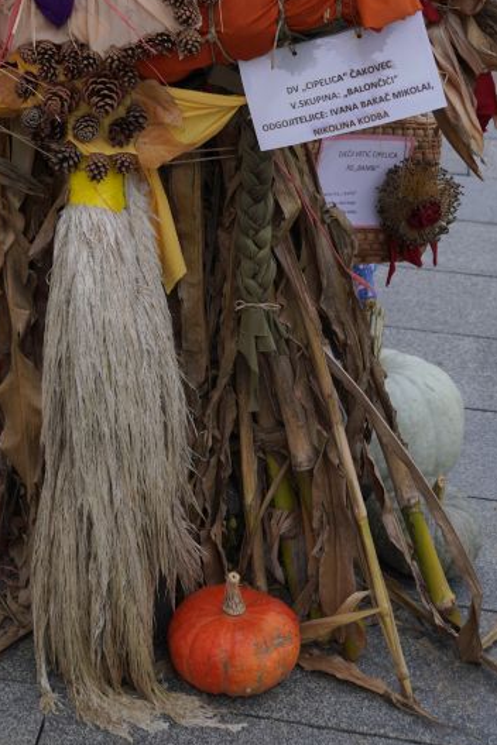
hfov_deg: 17.8
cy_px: 150
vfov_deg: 26.1
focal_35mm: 76
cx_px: 113
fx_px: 1578
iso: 100
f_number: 3.2
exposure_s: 1/200
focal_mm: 27.1
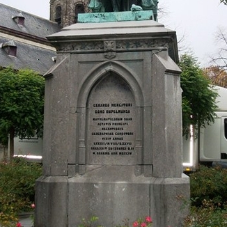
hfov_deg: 32.8
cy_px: 62
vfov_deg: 32.3
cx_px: 114
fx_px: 386
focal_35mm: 52
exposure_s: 1/320
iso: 80
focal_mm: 5.7
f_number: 2.9
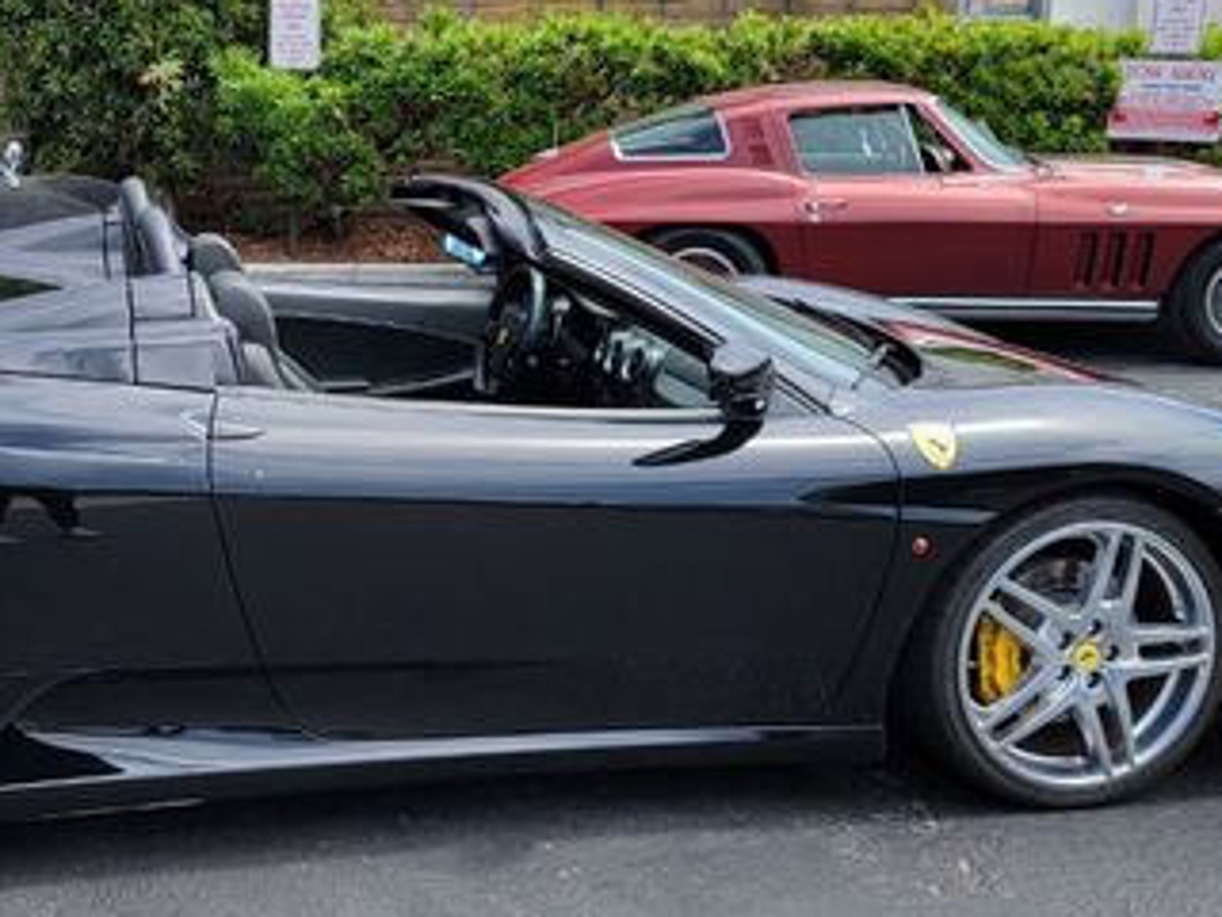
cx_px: 302
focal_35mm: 48
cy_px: 348
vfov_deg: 30.2
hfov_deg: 38.6
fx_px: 1694
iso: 16
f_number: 1.8
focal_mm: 6.7
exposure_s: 1/541
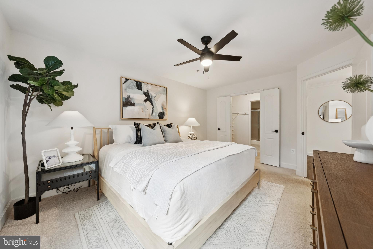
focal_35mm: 12
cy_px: 124
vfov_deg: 90.1
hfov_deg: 112.6
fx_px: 124
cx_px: 186
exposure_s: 1/50
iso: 640
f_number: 7.1
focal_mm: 12
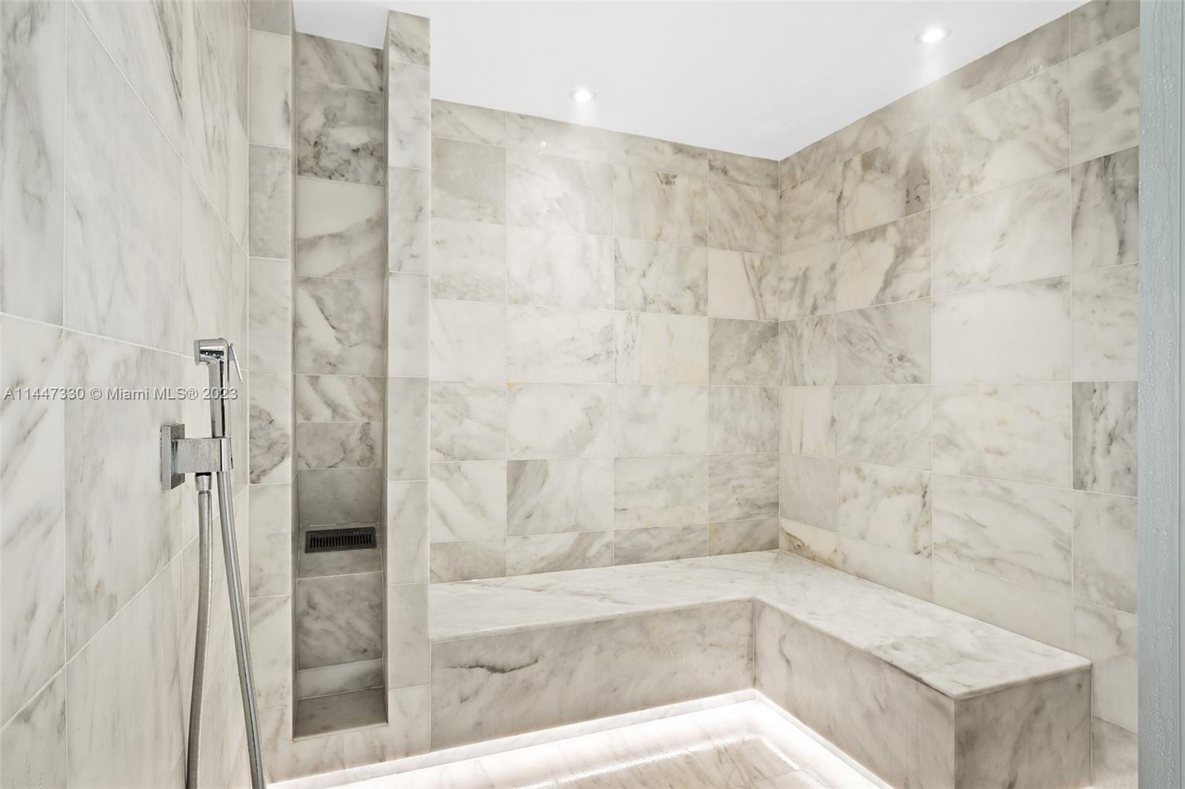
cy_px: 394
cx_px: 592
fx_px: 592
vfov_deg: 67.4
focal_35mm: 18
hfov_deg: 90.0
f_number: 8
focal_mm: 12
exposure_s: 1/1.25
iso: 200
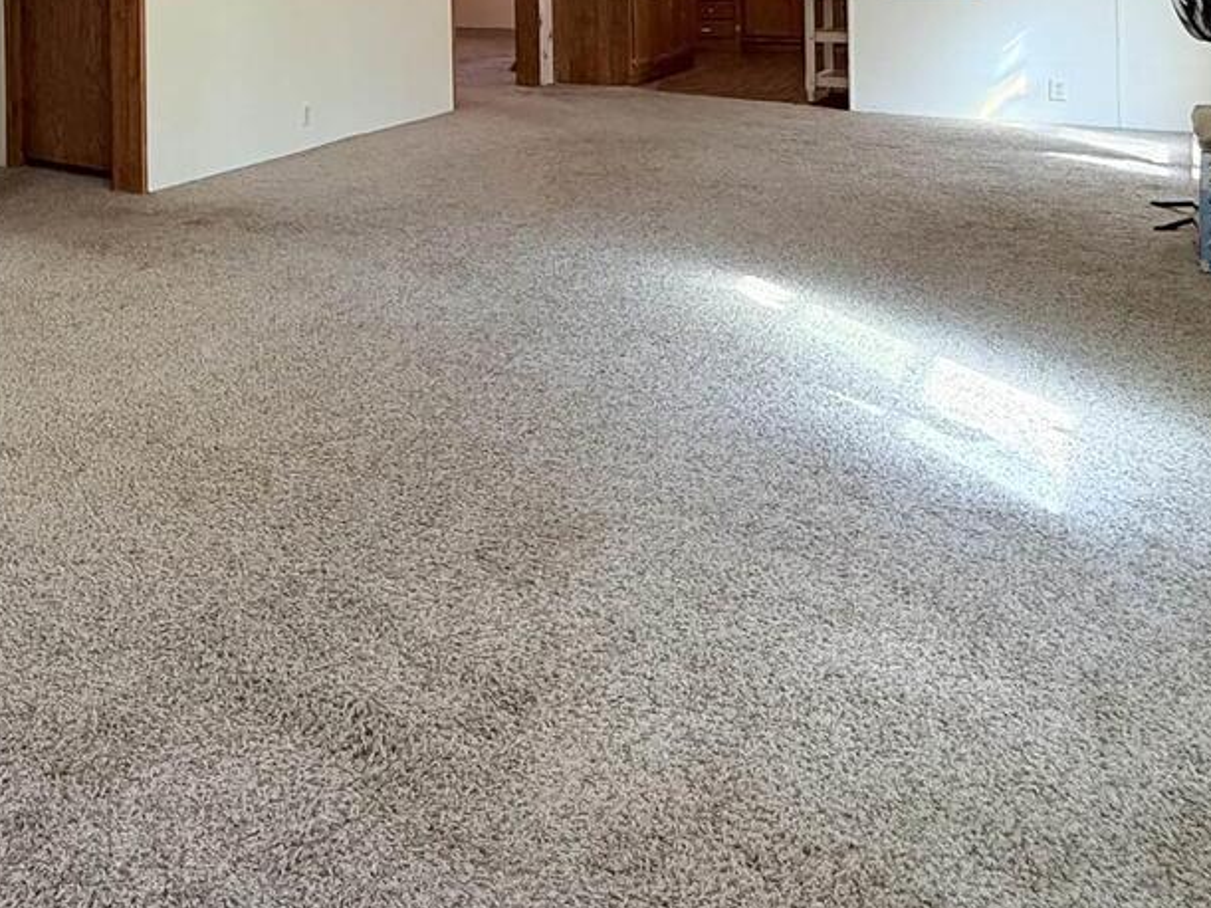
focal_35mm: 33
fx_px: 1154
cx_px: 131
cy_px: -34
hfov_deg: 49.6
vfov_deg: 37.5
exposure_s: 1/120
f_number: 2.2
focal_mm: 2.22
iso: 160
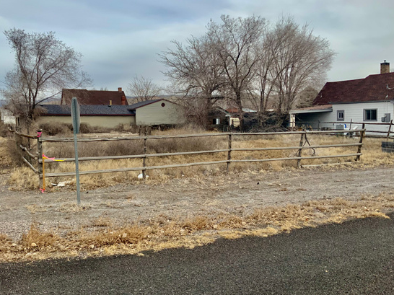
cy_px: 146
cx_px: 164
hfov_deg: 53.7
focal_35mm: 34
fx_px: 387
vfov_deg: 41.8
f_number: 1.8
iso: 16
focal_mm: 3
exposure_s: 1/1451
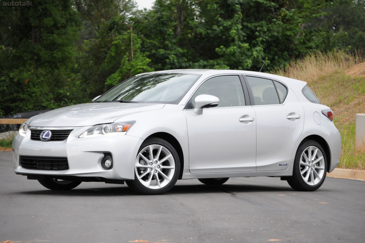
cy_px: 122
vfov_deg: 10.7
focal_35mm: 128
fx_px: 1291
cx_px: 182
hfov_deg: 16.1
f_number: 4.5
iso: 2000
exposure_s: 1/400
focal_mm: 85
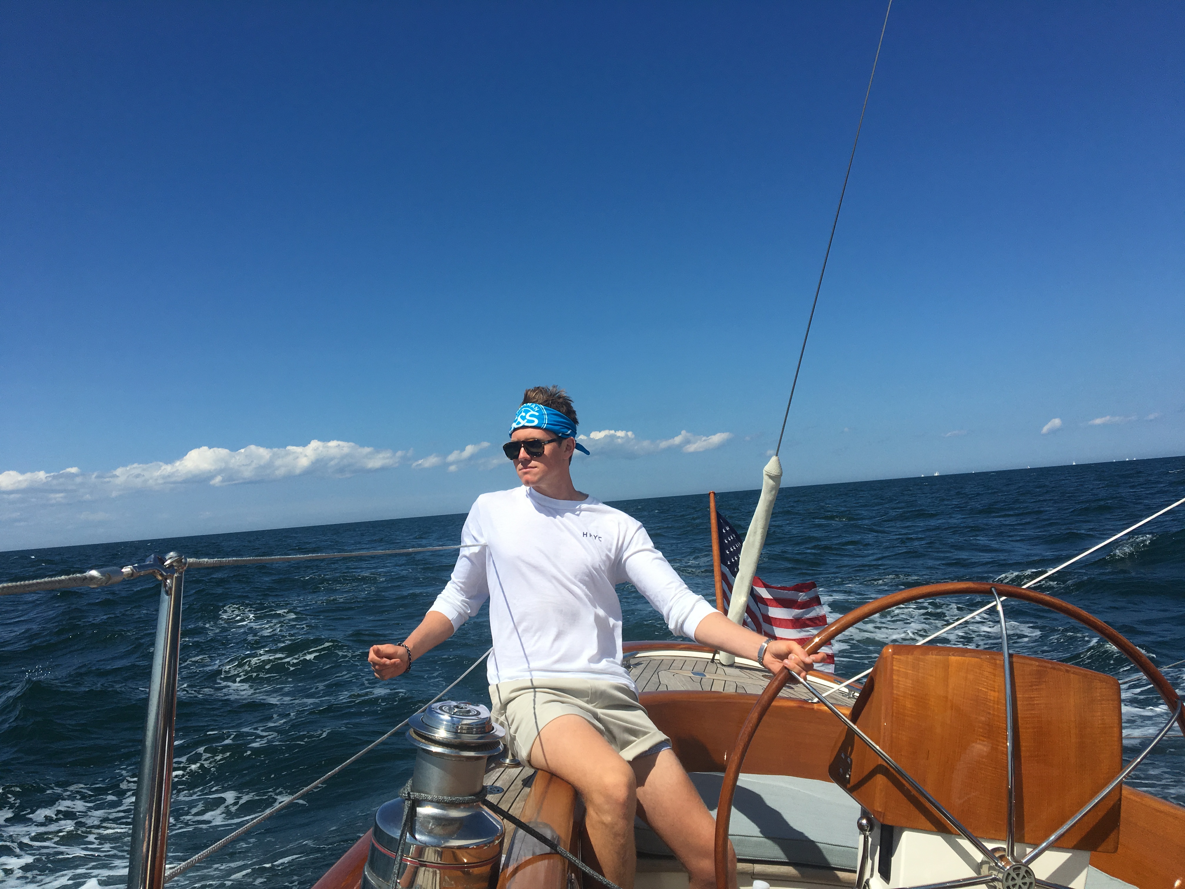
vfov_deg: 48.2
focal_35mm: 29
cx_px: 592
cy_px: 444
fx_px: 993
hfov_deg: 61.7
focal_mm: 4.15
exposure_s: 1/4049
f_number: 2.2
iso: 25
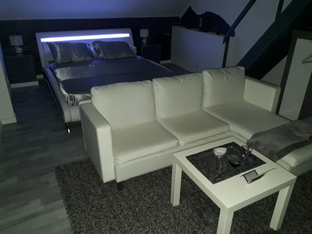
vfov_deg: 51.4
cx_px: 156
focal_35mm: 27
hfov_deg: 65.3
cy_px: 117
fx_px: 243
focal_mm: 3.6
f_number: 1.9
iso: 200
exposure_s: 1/20
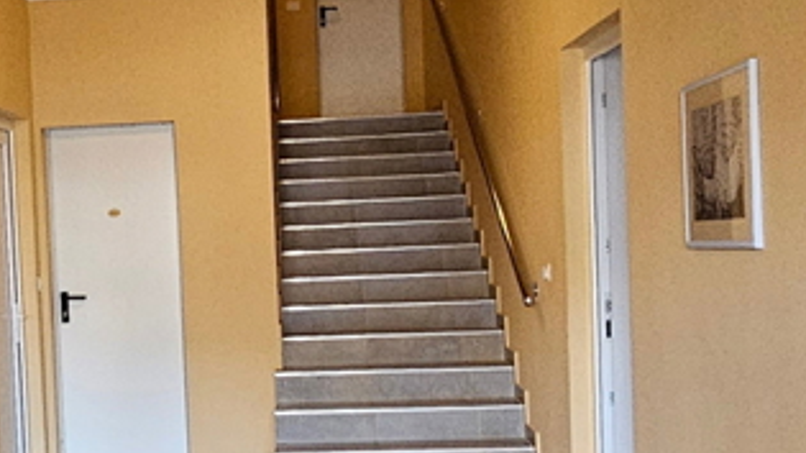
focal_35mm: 54
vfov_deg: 22.1
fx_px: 1154
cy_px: 289
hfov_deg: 37.0
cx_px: 148
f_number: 2.2
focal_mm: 2.2
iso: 640
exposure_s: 1/100
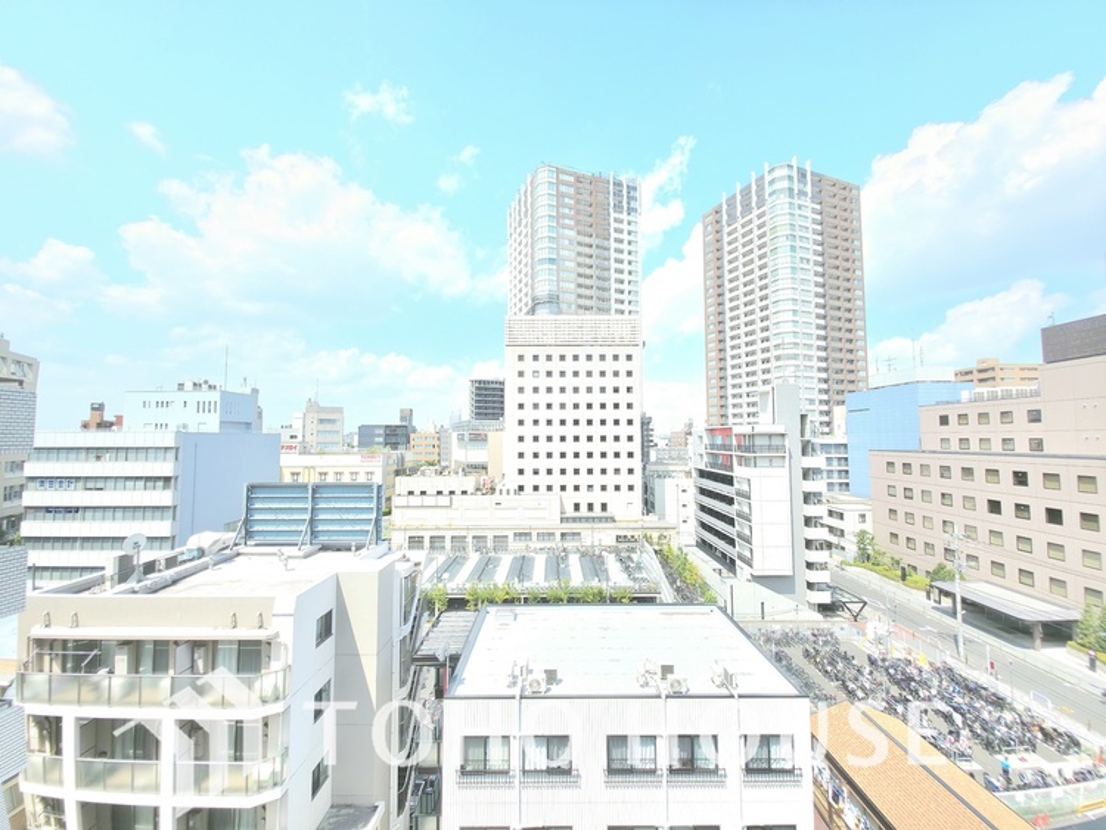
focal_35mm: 13
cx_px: 553
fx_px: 415
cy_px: 415
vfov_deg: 89.9
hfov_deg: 106.2
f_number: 1.9
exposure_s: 1/556
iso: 20
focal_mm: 2.2
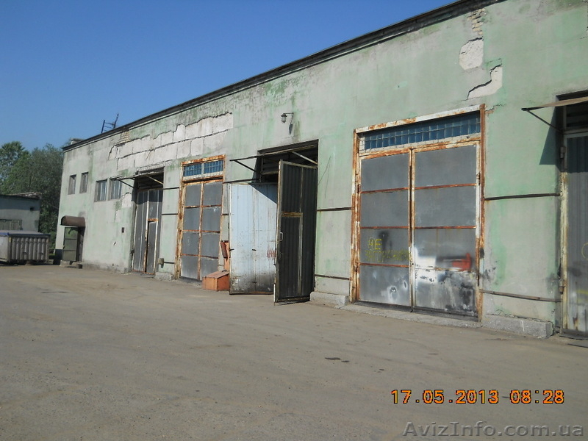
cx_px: 294
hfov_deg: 45.8
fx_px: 696
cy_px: 220
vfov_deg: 35.1
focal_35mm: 41
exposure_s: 1/640
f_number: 5.5
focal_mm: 6.72
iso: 80
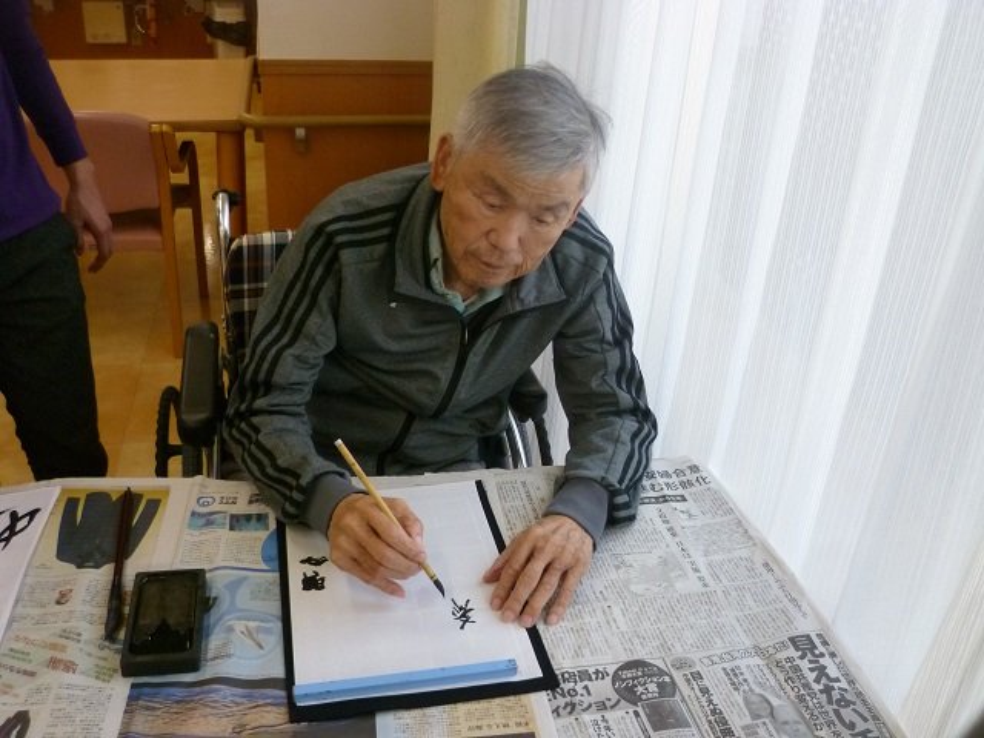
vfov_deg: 44.2
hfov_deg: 56.8
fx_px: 910
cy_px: 369
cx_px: 492
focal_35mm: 32
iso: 400
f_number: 3
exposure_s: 1/160
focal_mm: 5.7
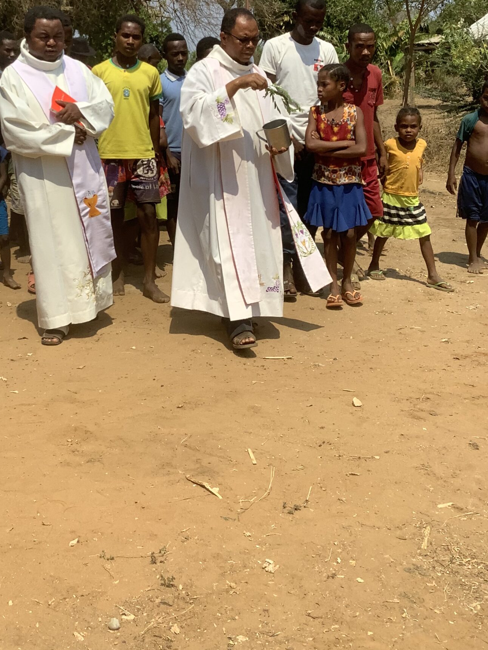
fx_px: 865
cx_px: 163
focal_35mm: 46
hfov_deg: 31.3
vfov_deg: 40.9
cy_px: 242
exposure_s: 1/1852
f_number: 2.4
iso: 25
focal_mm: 3.3
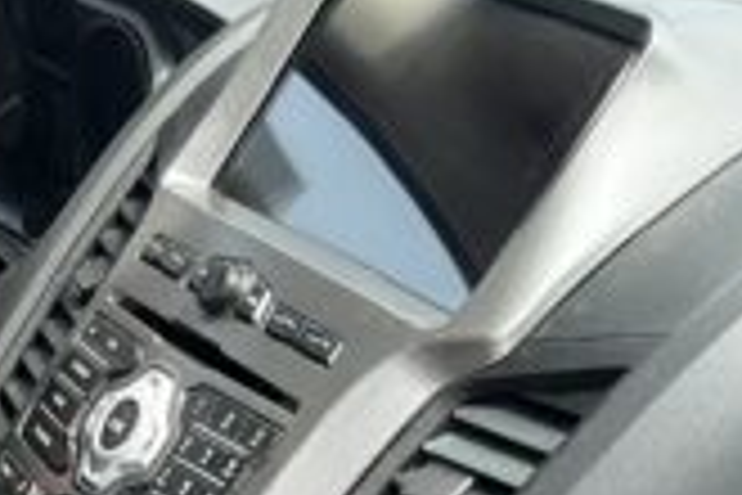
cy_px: 1184
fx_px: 2700
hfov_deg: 14.0
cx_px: -571
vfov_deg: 9.4
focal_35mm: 131
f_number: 1.6
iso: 50
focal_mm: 5.1
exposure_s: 1/375
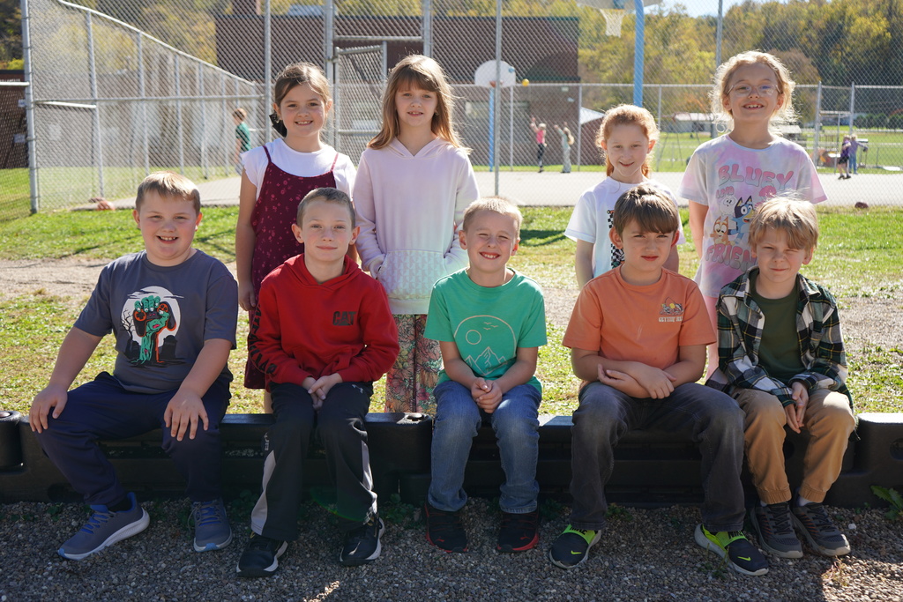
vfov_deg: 36.9
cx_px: 452
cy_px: 301
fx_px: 903
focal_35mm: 36
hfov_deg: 53.1
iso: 100
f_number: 4.5
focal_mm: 36
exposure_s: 1/320
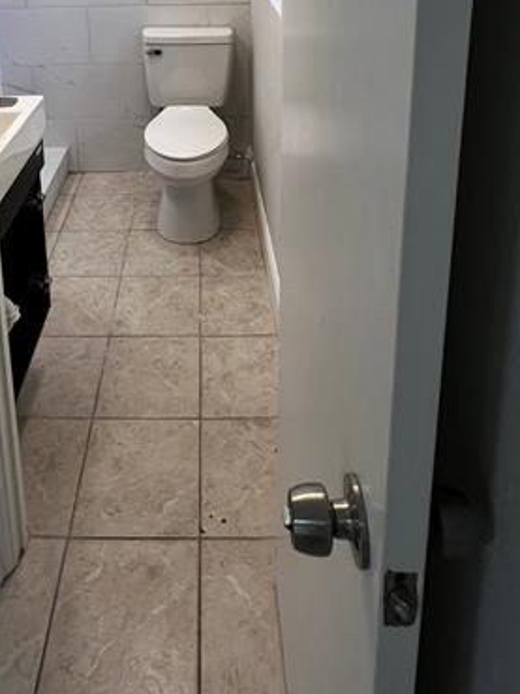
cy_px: 8
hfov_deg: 50.8
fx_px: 541
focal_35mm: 27
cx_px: 193
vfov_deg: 52.6
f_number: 1.8
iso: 80
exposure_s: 1/120
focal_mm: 1.57
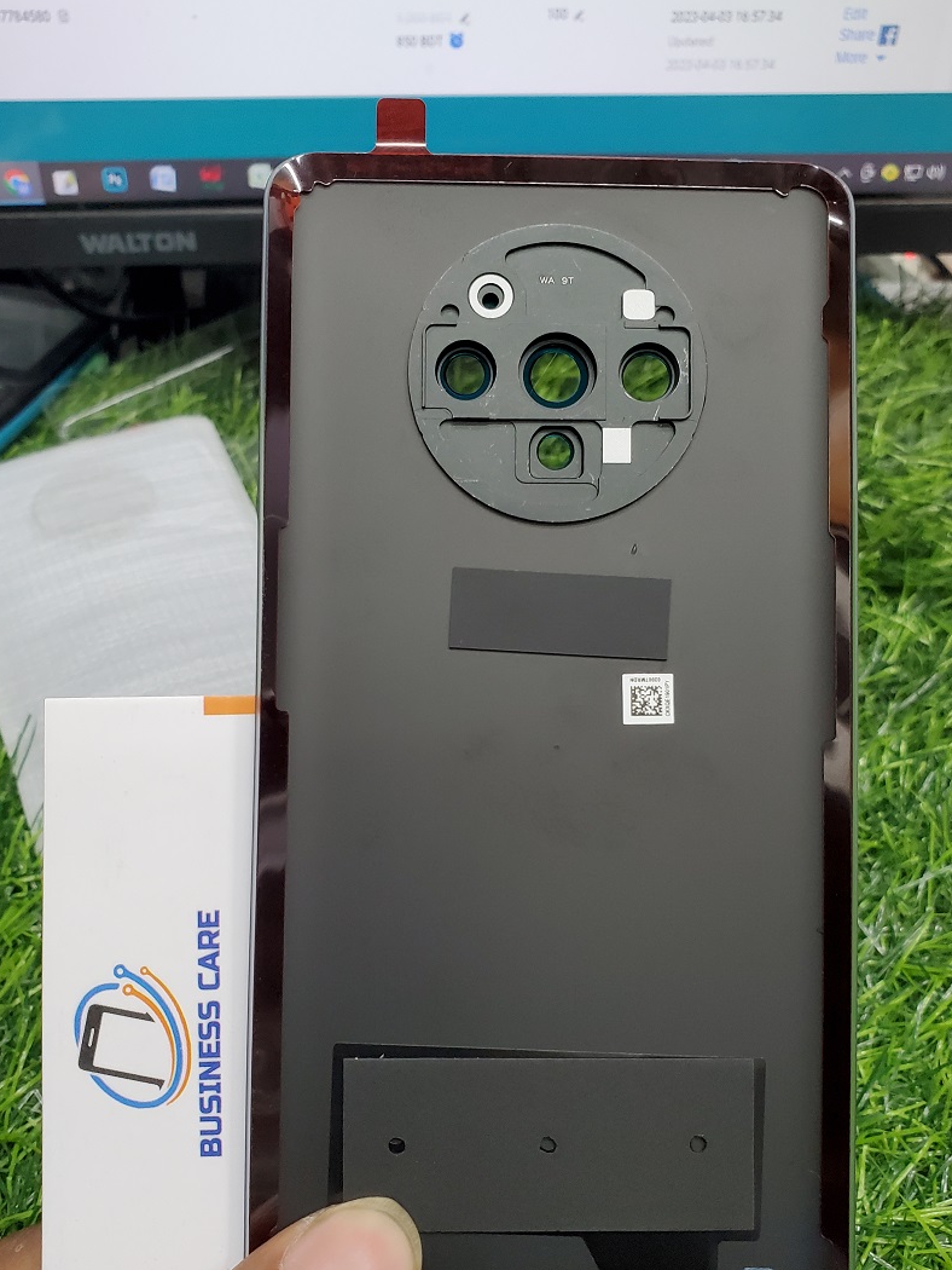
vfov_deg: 55.2
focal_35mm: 33
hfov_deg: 42.9
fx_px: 1210
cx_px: 437
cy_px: 707
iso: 250
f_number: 2.4
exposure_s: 1/100
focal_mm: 4.3
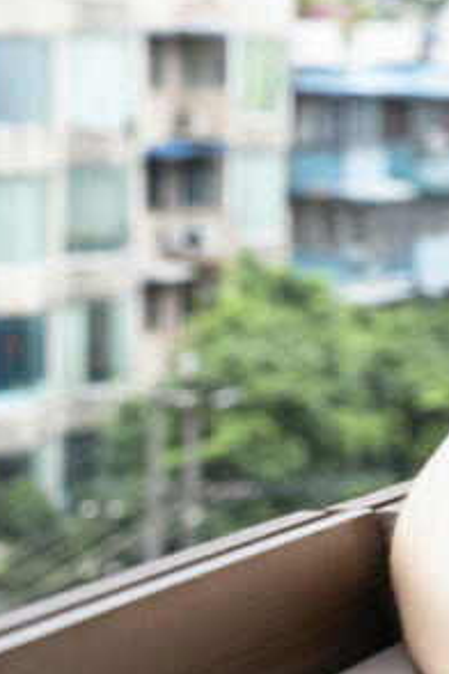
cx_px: 699
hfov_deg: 5.9
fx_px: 4303
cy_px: 636
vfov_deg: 8.9
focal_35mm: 230
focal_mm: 44
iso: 1600
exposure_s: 1/160
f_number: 5.6
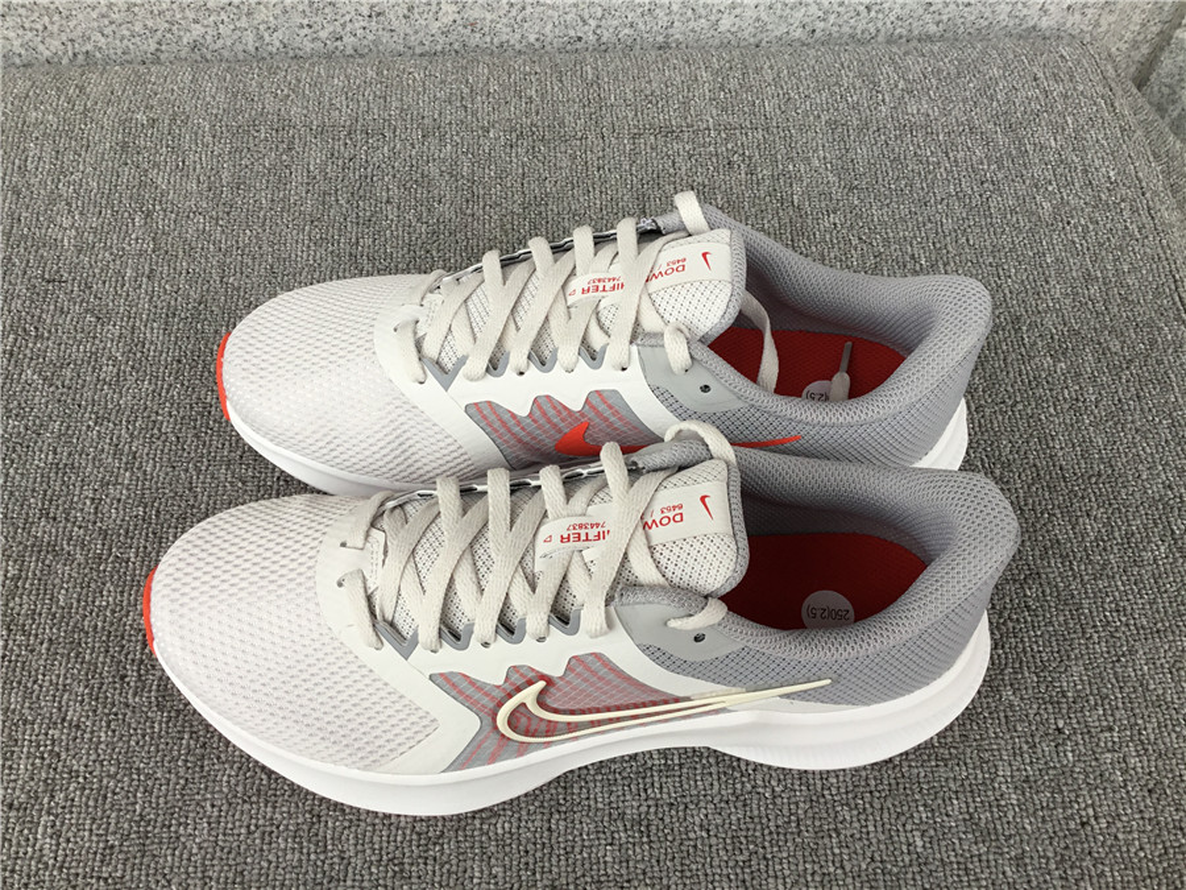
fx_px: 1062
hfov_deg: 58.4
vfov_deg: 45.4
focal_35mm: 31
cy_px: 445
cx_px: 593
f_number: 2.4
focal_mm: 3.3
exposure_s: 1/50
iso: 32
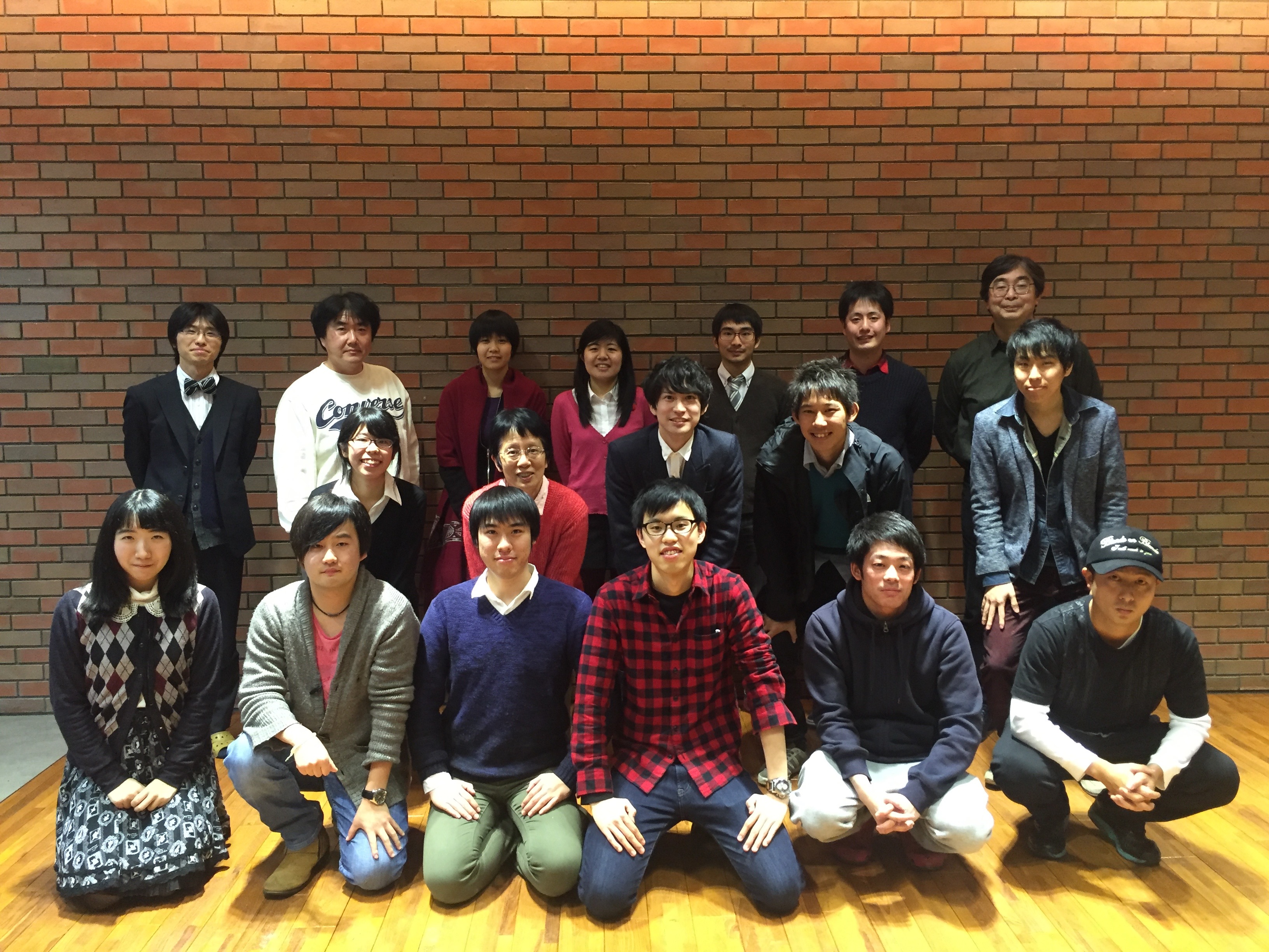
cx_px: 634
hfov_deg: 61.7
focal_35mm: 29
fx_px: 1063
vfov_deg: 48.2
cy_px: 476
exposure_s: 1/30
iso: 160
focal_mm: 4.15
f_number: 2.2
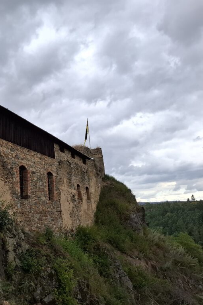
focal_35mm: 32
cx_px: 18
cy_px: 153
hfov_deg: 38.2
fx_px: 271
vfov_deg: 58.7
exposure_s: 1/836
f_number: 1.8
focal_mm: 5.54
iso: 50
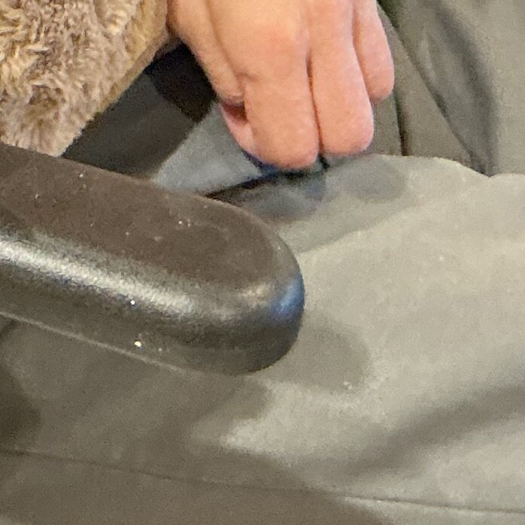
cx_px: -180
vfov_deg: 10.7
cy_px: -580
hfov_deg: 11.5
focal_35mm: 148
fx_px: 2540
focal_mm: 3
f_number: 1.8
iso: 250
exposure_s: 1/50
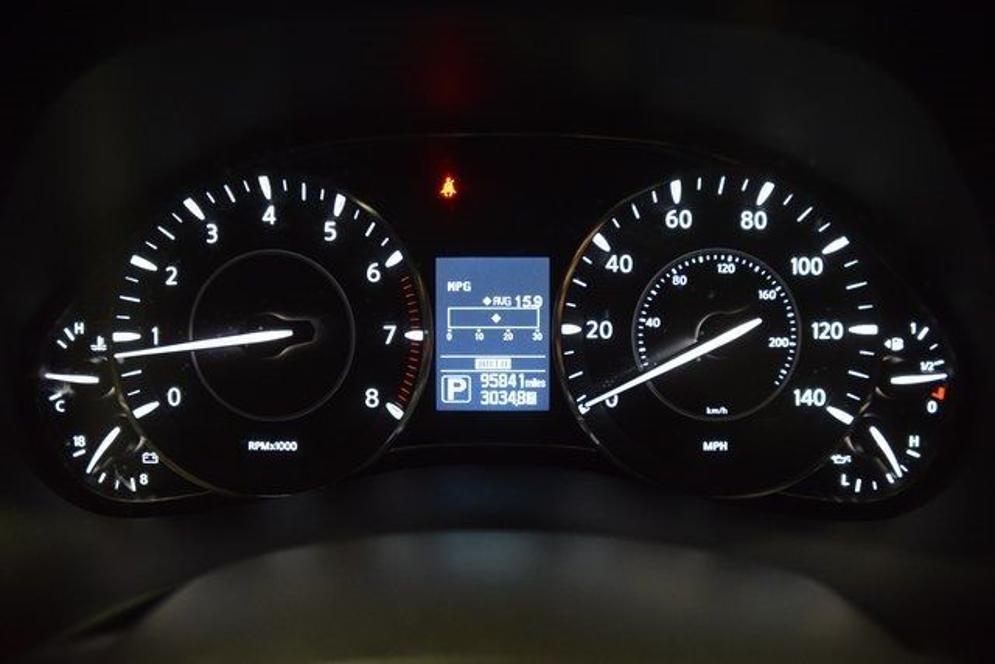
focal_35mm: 27
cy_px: 332
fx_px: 746
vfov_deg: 48.0
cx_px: 498
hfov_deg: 67.4
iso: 2000
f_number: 3.5
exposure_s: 1/60
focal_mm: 18
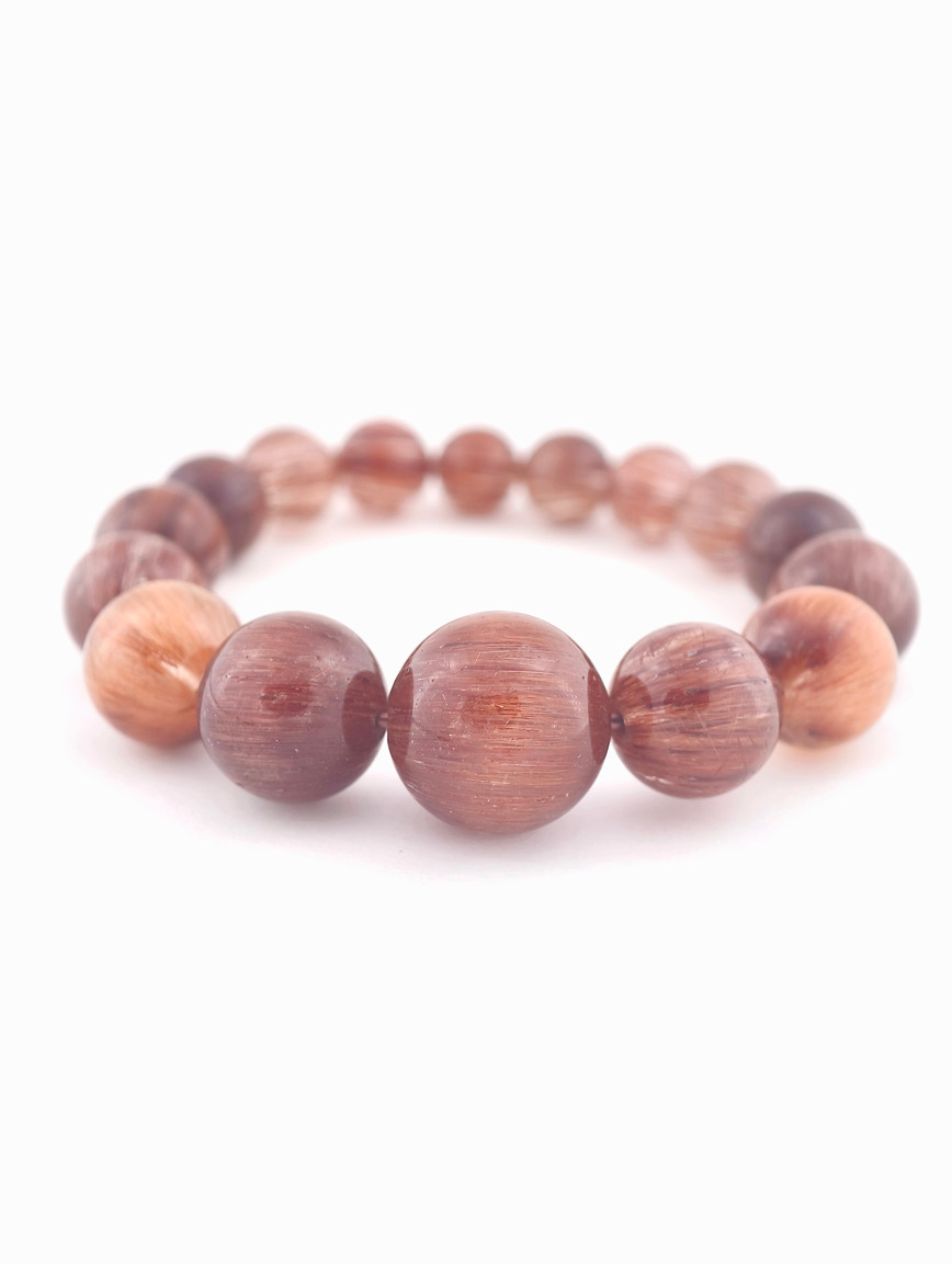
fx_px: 3109
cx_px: 476
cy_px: 632
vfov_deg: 23.0
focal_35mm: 85
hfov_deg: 17.4
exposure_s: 1/161
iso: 125
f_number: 2.67
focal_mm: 22.48
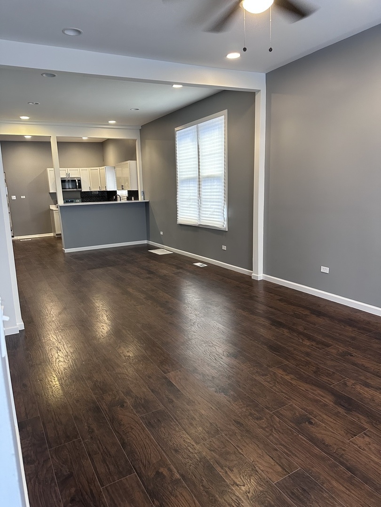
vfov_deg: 71.6
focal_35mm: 24
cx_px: 190
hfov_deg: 56.8
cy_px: 254
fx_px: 352
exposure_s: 1/60
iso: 400
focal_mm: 6.86
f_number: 1.78
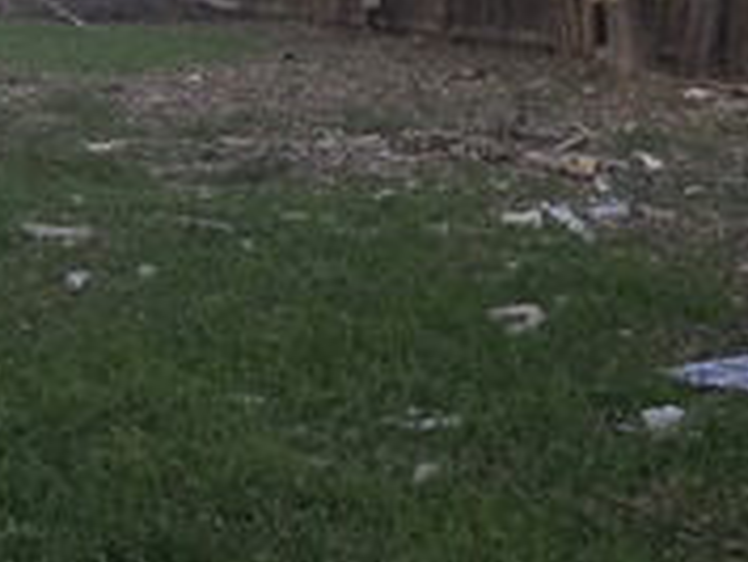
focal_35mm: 83
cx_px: -194
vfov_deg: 17.3
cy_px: -42
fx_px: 1795
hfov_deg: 21.5
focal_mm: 6.3
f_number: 1.7
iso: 1600
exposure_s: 1/40
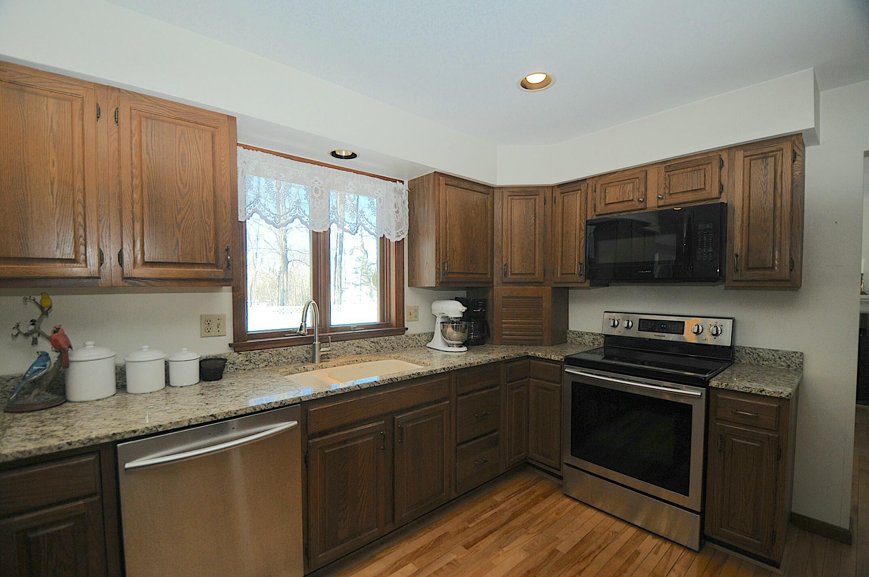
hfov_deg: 100.5
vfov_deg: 77.2
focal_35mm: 15
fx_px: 362
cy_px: 288
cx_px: 434
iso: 400
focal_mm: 10
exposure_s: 1/500
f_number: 3.5
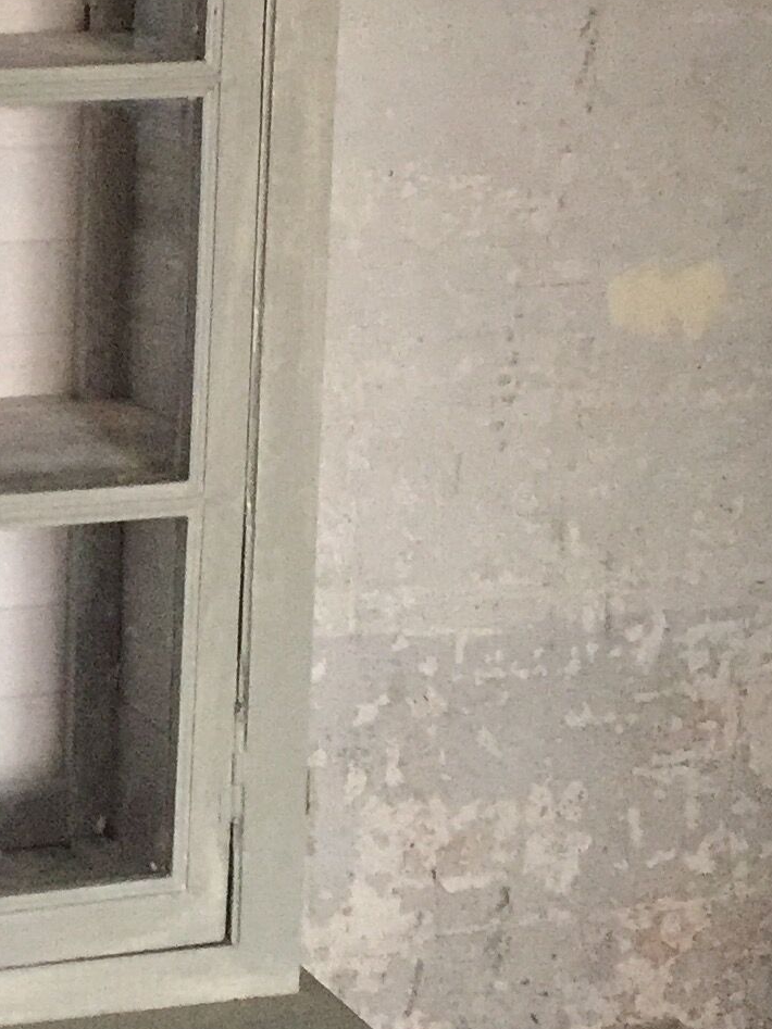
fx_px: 2974
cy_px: 419
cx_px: -238
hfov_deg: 14.2
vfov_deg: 19.6
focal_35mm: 100
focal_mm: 4.15
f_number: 2.2
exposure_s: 1/17
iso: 500
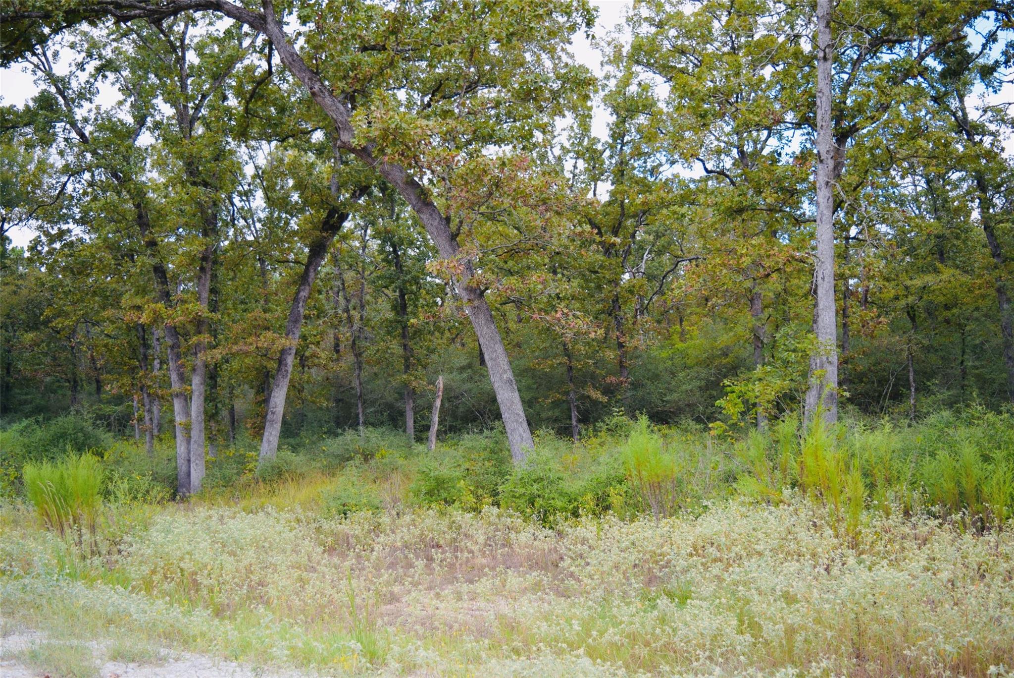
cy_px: 339
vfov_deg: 38.4
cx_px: 507
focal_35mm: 34
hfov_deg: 55.1
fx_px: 972
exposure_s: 1/400
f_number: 3.8
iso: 200
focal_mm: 23
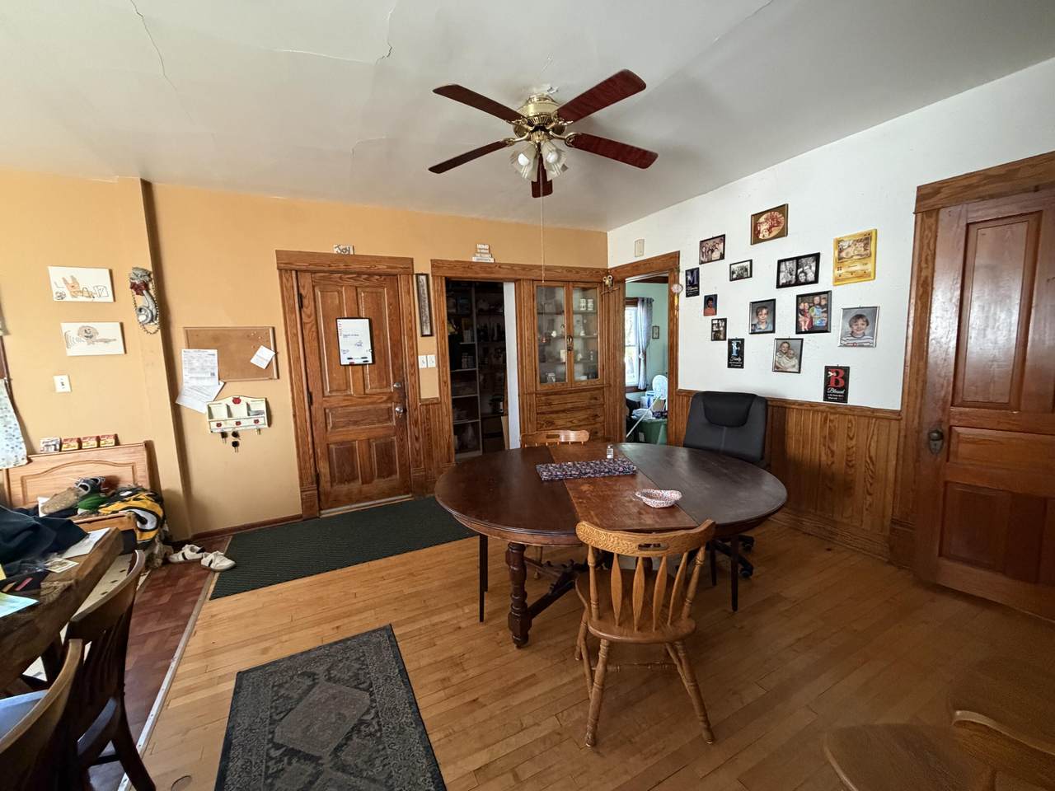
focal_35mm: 14
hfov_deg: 102.1
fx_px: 427
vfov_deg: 85.7
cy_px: 396
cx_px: 528
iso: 640
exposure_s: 1/60
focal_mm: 2.22
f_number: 2.2
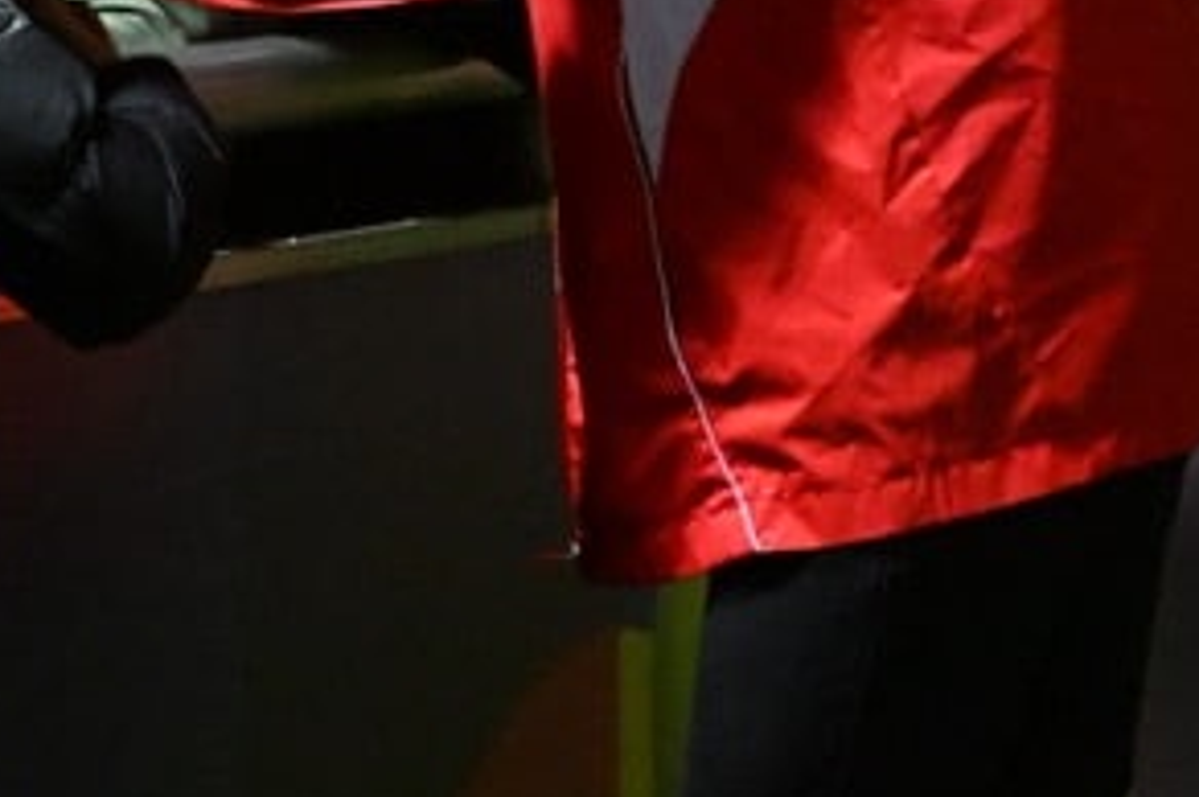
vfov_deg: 2.2
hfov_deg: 3.4
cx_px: 1215
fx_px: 20426
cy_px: -187
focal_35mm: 614
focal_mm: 140
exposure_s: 1/1600
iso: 10000
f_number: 2.8
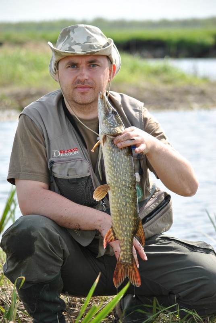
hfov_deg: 8.7
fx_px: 1413
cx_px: 108
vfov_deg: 13.0
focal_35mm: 158
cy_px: 162
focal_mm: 105
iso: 100
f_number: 4.8
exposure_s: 1/320
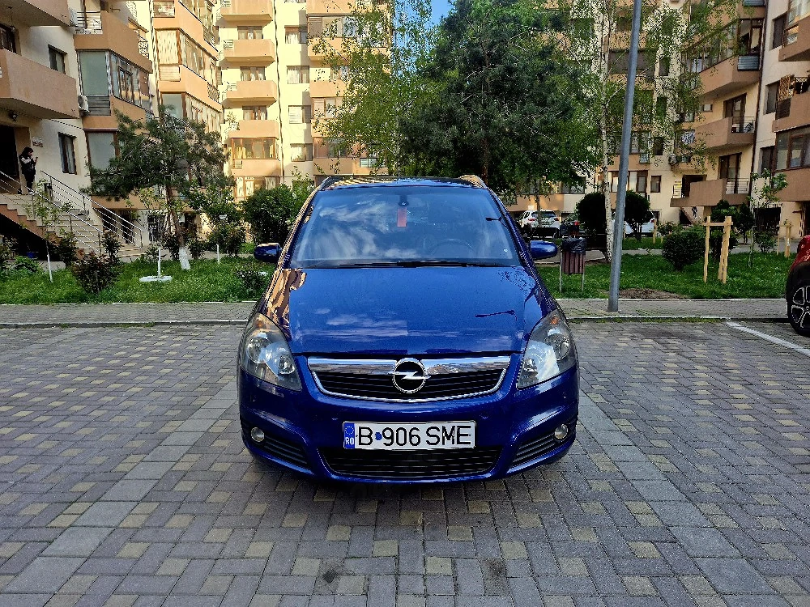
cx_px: 405
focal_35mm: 23
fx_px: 538
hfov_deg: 73.9
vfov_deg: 58.9
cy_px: 304
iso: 25
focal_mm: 5.4
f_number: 1.8
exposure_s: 1/455
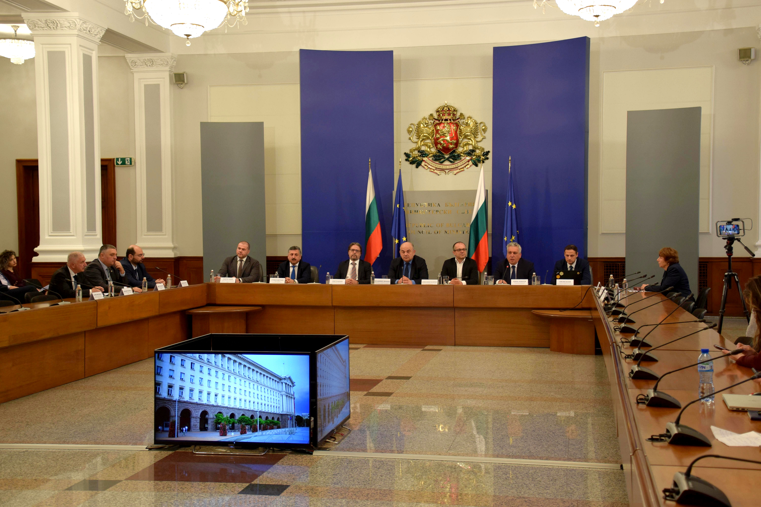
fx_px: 1015
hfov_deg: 41.1
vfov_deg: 28.1
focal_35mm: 48
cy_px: 254
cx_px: 380
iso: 500
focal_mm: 32
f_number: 4
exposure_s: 1/60
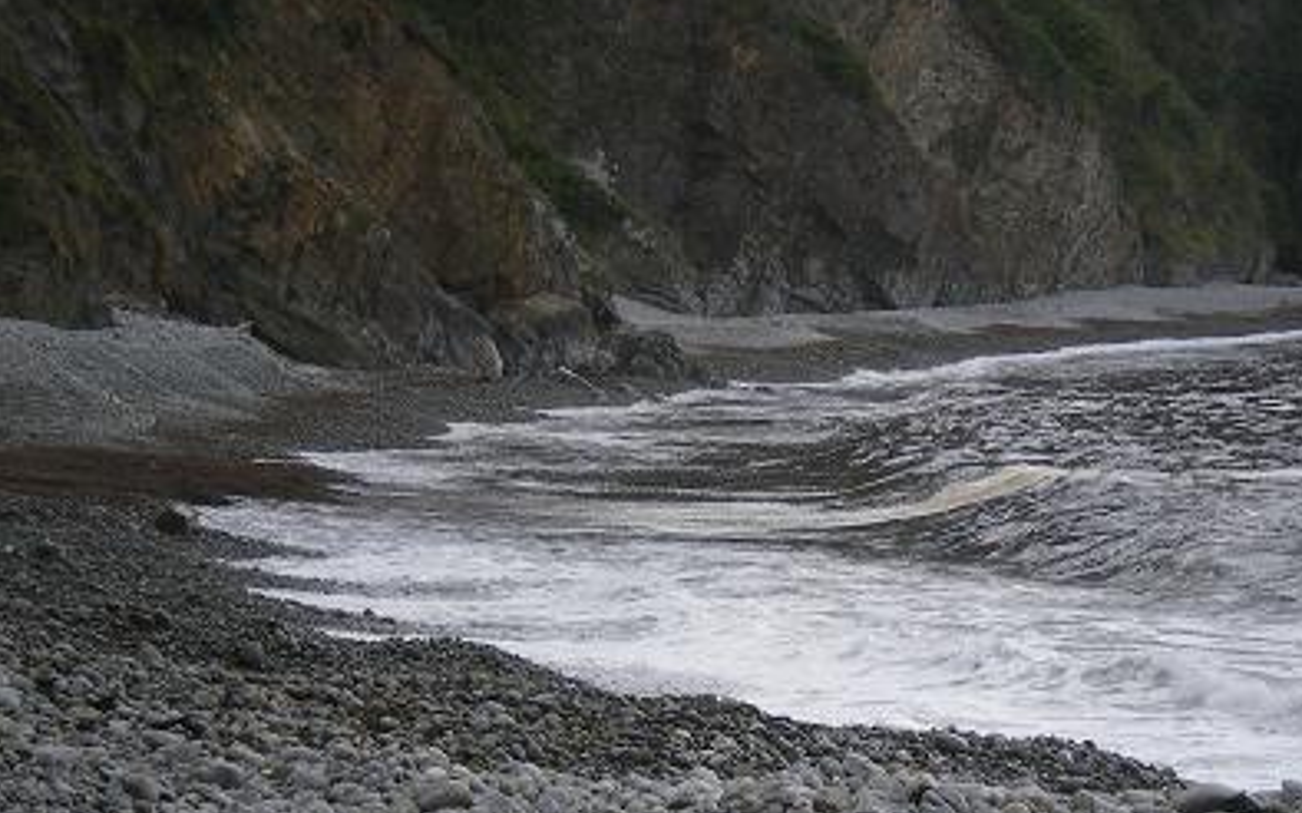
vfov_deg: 8.1
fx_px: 5747
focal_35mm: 162
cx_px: 816
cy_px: 516
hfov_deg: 12.9
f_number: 5.9
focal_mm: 18.9
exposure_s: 1/125
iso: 64
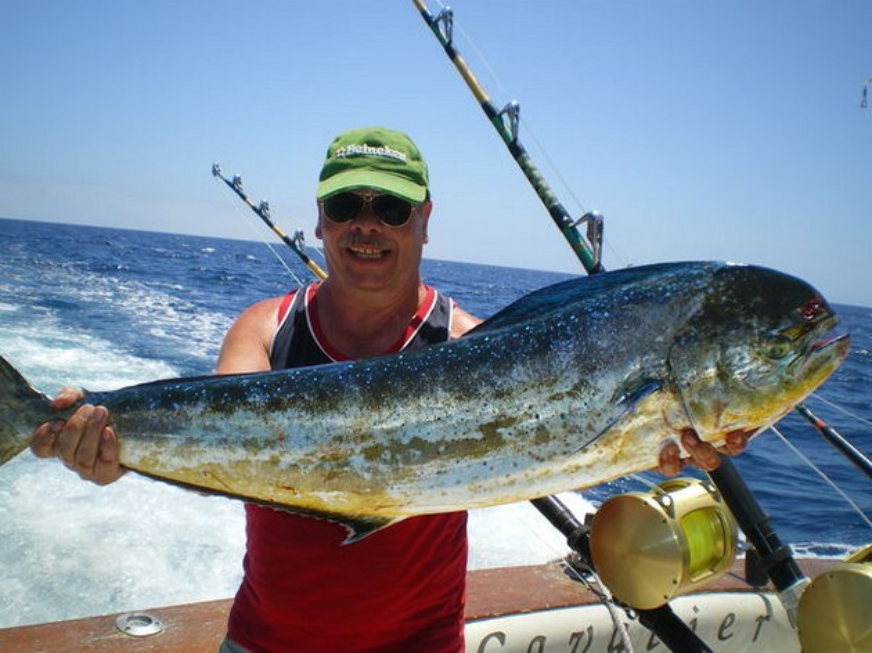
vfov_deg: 39.6
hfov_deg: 51.4
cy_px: 326
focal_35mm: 36
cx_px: 436
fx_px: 907
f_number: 4.6
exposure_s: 1/500
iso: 50
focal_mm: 6.3
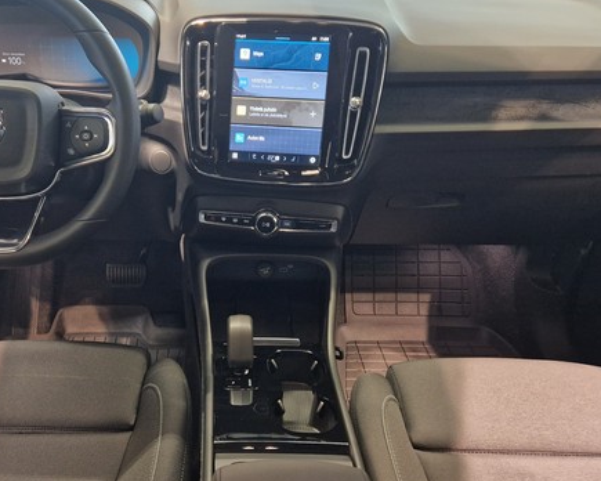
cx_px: 229
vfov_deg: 44.5
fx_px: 587
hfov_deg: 53.7
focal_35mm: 33
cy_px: 254
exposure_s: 1/100
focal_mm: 5.4
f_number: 1.8
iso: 400
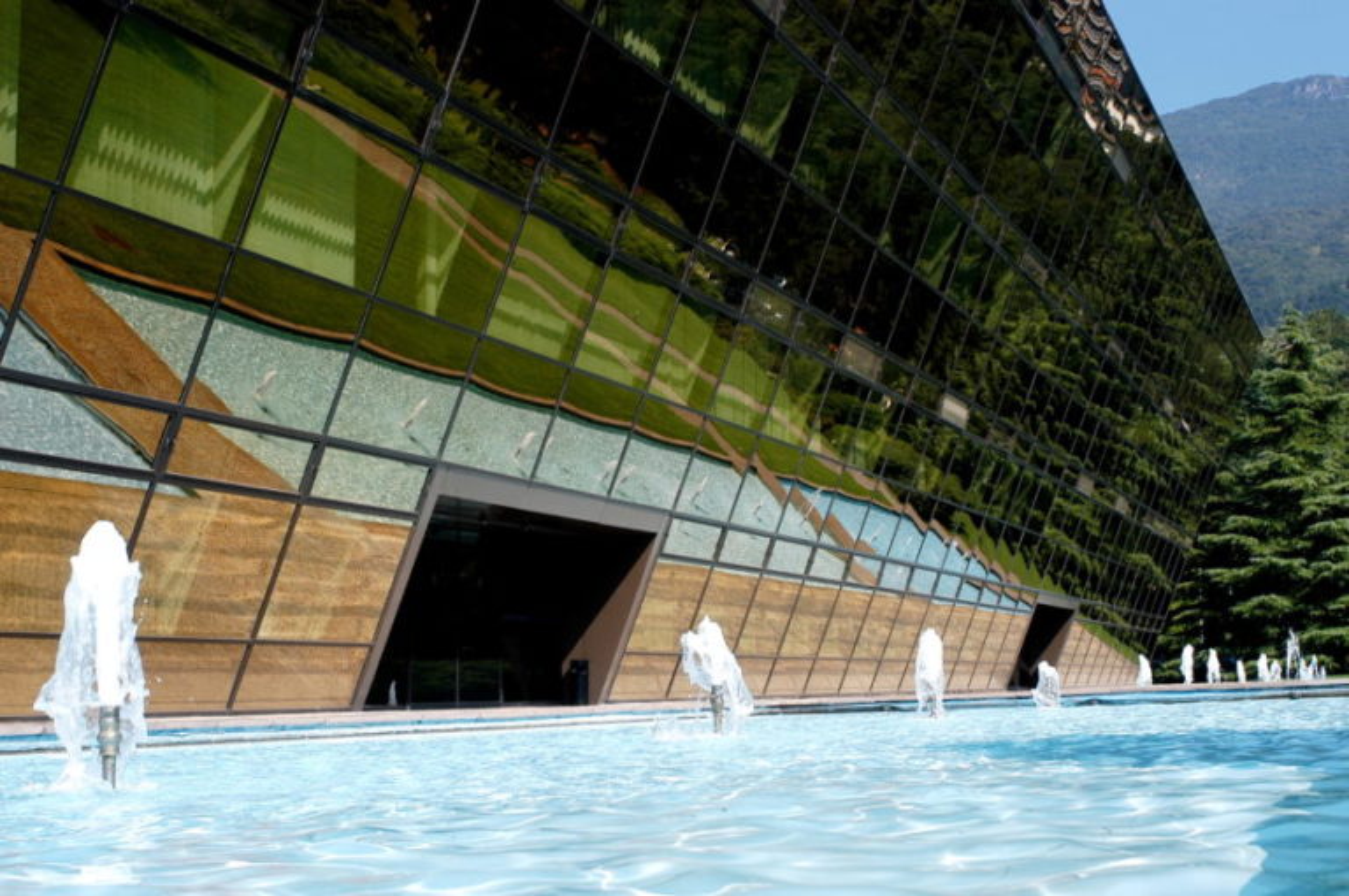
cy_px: 448
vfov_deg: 25.7
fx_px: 1965
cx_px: 674
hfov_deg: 37.9
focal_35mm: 52
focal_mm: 35
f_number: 11
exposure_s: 1/320
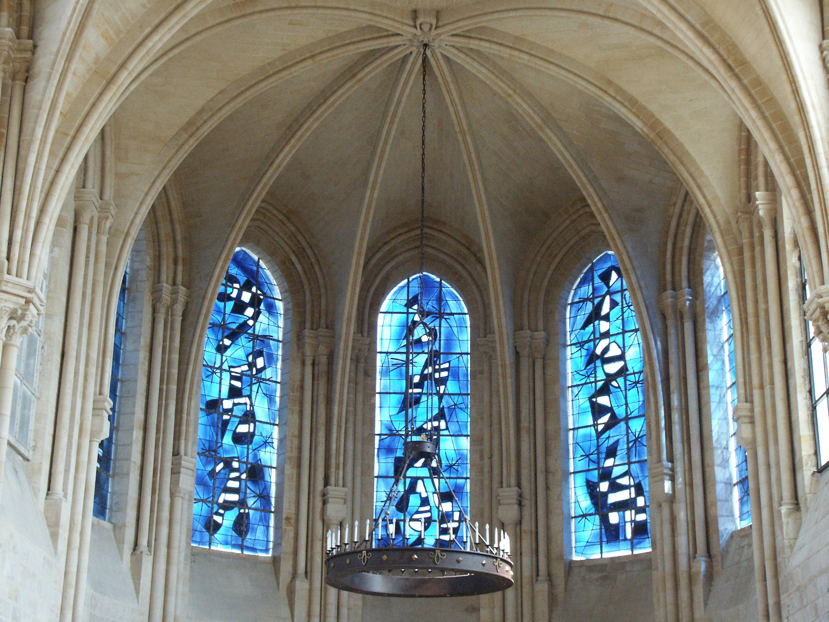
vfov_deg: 22.3
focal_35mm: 66
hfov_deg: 29.4
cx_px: 414
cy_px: 311
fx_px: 1581
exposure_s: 1/250
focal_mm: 16.36
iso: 400
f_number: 3.5
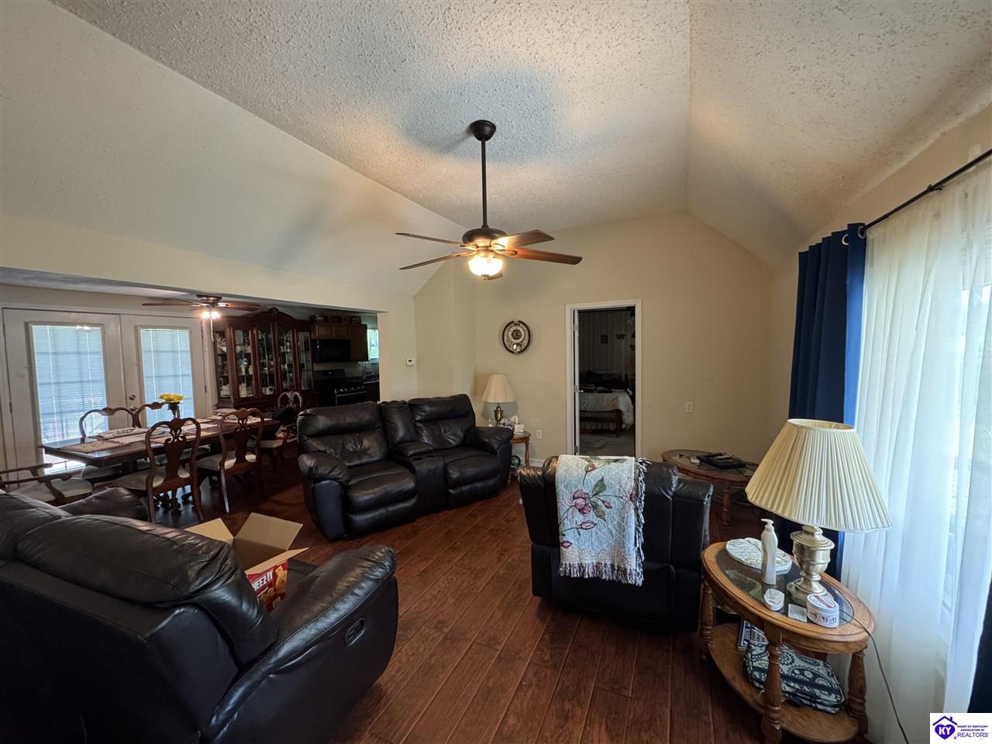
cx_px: 496
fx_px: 401
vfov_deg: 85.7
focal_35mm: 14
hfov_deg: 102.1
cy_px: 372
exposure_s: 1/60
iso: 400
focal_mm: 2.22
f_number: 2.2
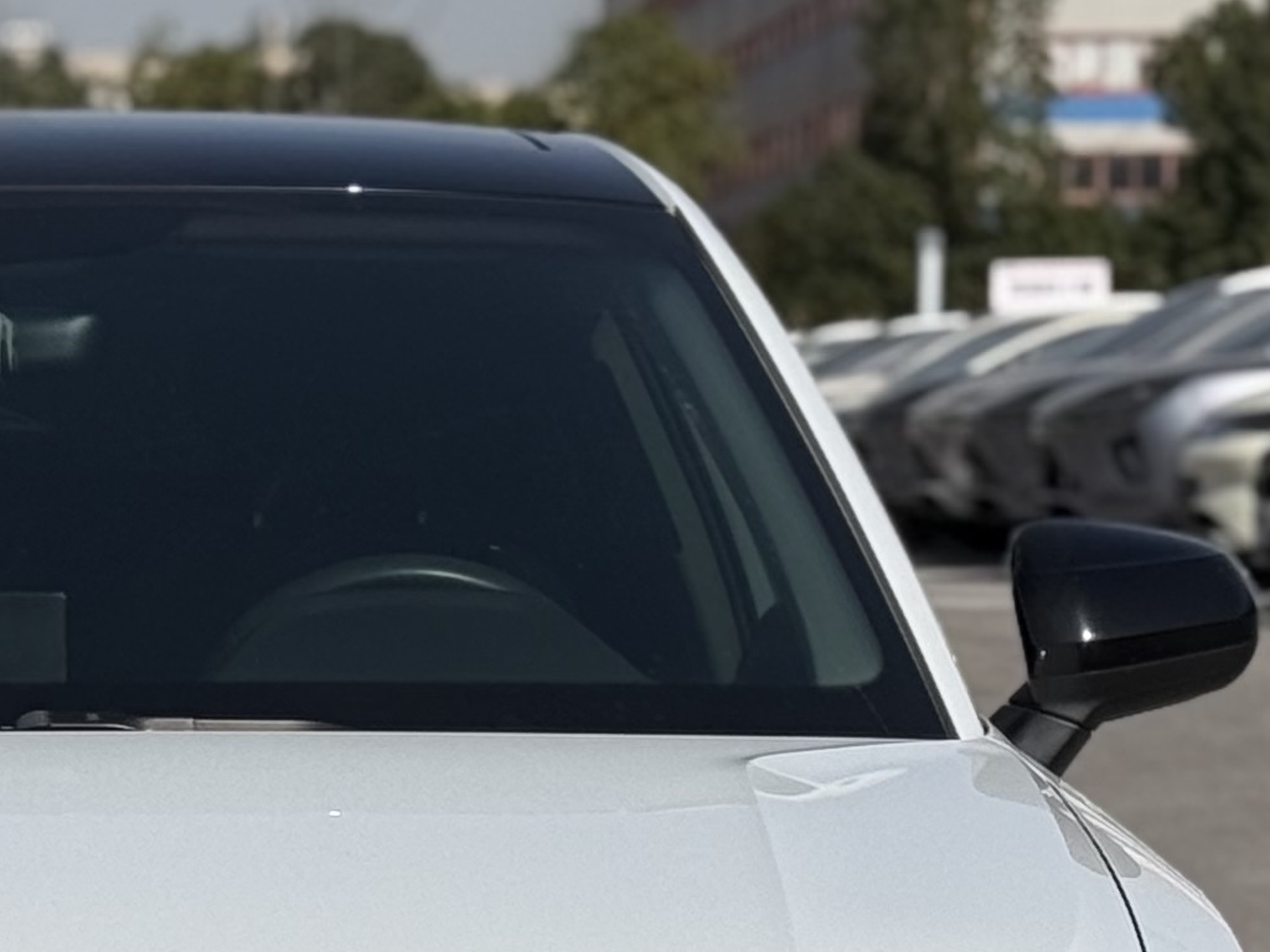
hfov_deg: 10.3
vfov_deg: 7.8
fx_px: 6934
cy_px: 1036
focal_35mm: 189
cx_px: -223
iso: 64
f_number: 1.78
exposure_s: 1/8772
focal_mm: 6.76
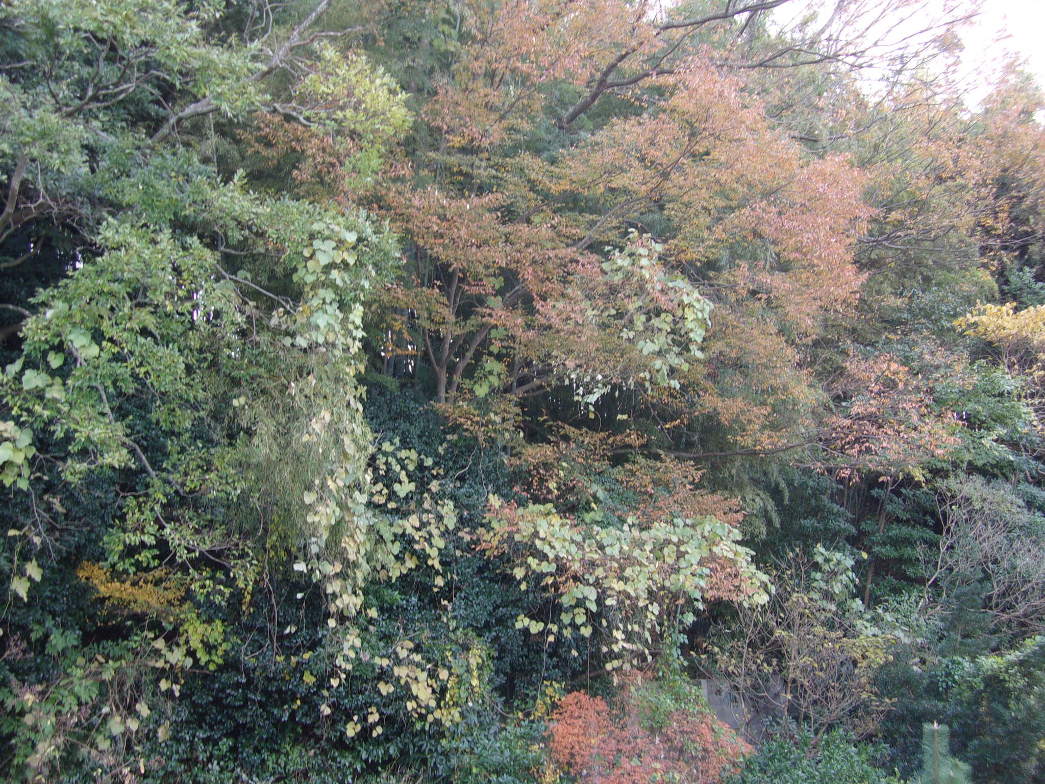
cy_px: 392
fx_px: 1268
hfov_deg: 44.8
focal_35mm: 42
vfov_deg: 34.3
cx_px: 522
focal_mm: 7.6
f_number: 3.7
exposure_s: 1/34
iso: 95
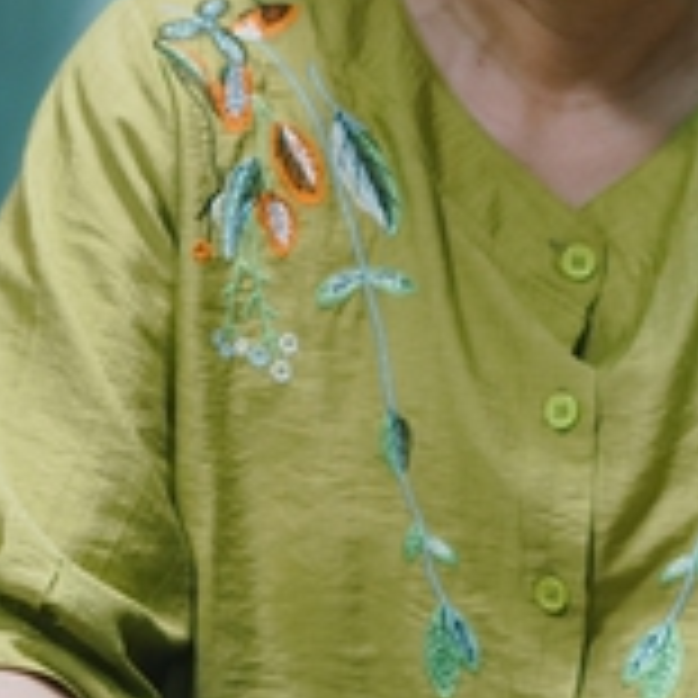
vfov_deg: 5.4
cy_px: 196
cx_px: 1049
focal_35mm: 326
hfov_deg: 5.3
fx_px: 7437
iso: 1000
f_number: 1.8
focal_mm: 85
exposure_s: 1/100
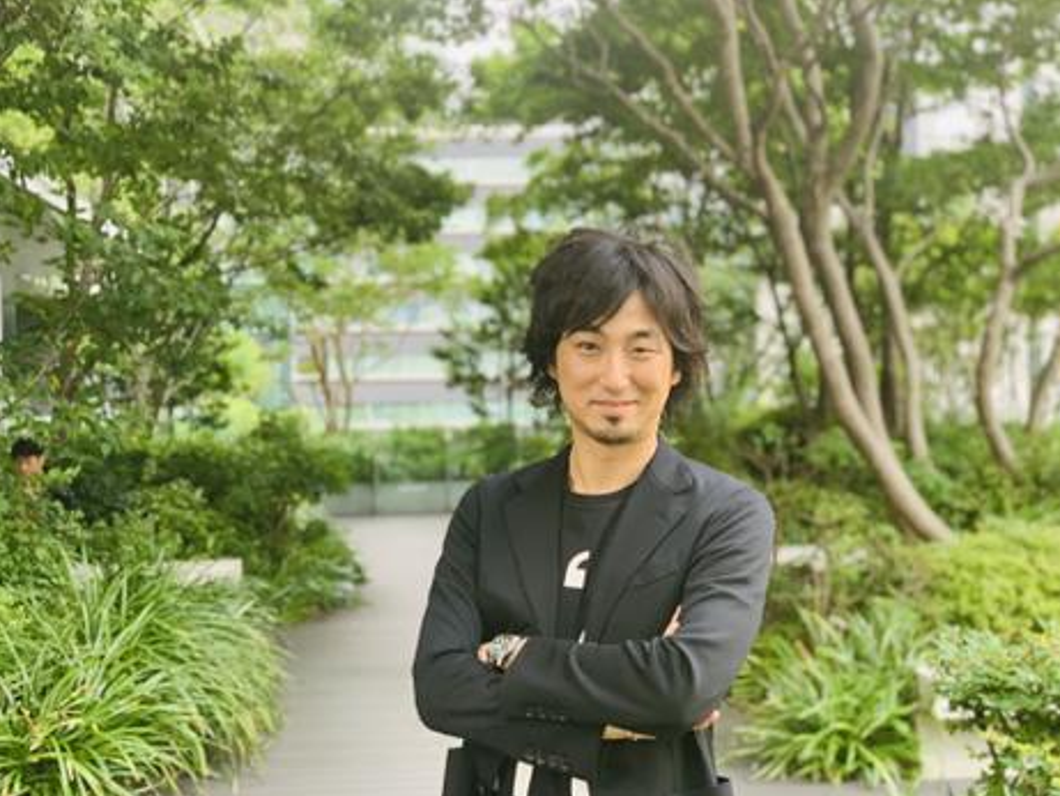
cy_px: 401
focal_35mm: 53
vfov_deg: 27.5
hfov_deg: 36.2
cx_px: 533
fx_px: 1623
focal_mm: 6
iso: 64
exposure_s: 1/122
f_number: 2.4
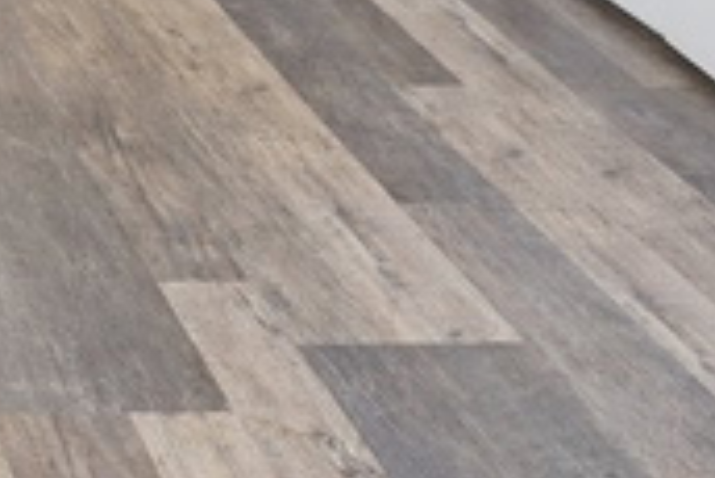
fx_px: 2127
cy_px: -725
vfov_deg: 10.7
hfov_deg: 16.5
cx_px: -499
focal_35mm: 107
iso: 400
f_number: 8
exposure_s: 1/10
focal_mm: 18
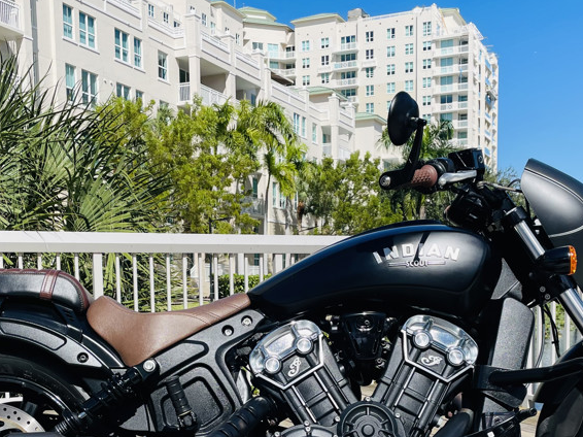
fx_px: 825
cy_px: 357
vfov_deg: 28.9
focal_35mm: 49
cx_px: 280
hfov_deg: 38.9
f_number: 1.6
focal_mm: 4.2
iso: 32
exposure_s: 1/3125
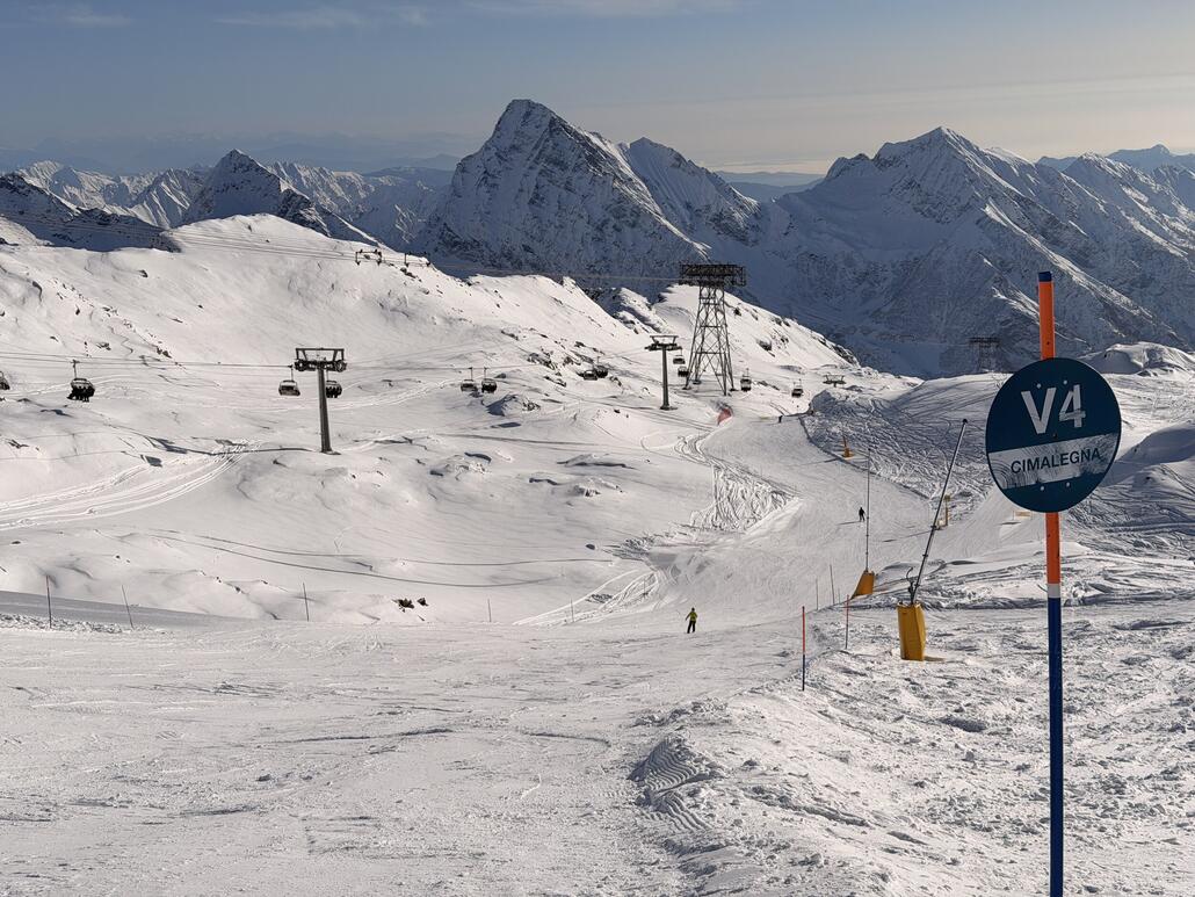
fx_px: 1657
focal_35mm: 48
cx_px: 598
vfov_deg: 30.3
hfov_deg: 39.6
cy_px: 448
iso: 80
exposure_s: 1/27778
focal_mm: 6.76
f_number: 1.78
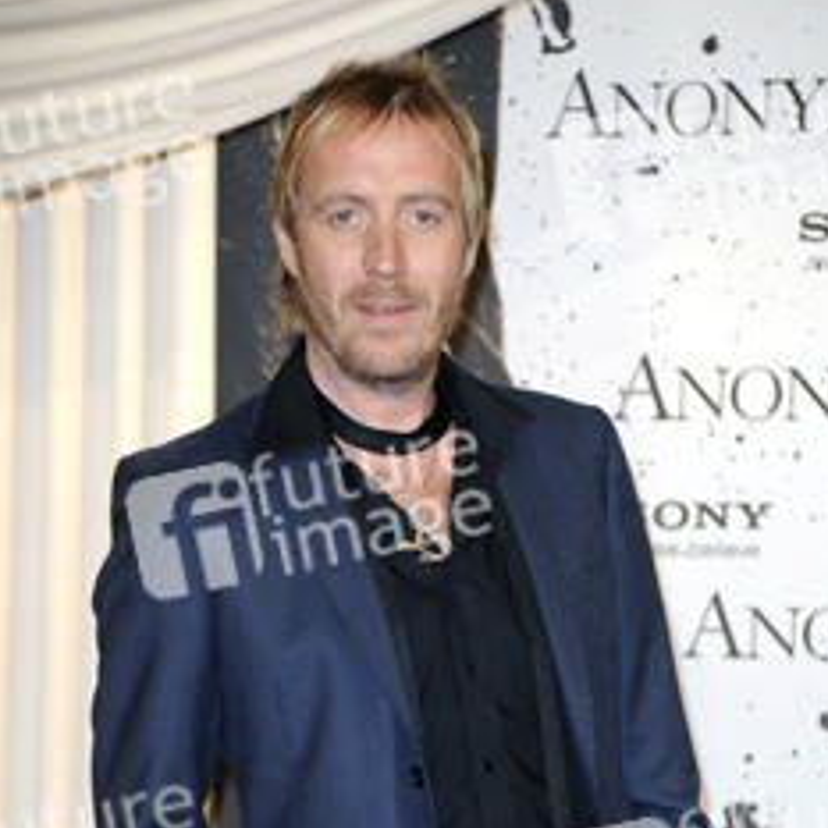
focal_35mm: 292
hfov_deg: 6.0
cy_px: 693
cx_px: 412
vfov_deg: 6.0
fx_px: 7902
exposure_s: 1/200
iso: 640
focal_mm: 200
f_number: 5.6
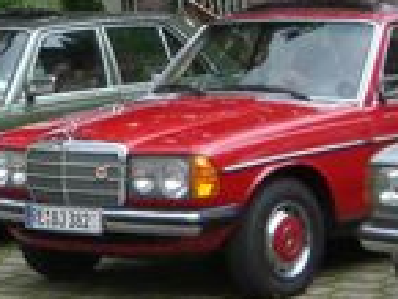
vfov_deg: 8.8
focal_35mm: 168
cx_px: -38
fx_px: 1933
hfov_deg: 11.6
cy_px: 228
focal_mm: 6.2
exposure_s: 1/160
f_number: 2.7
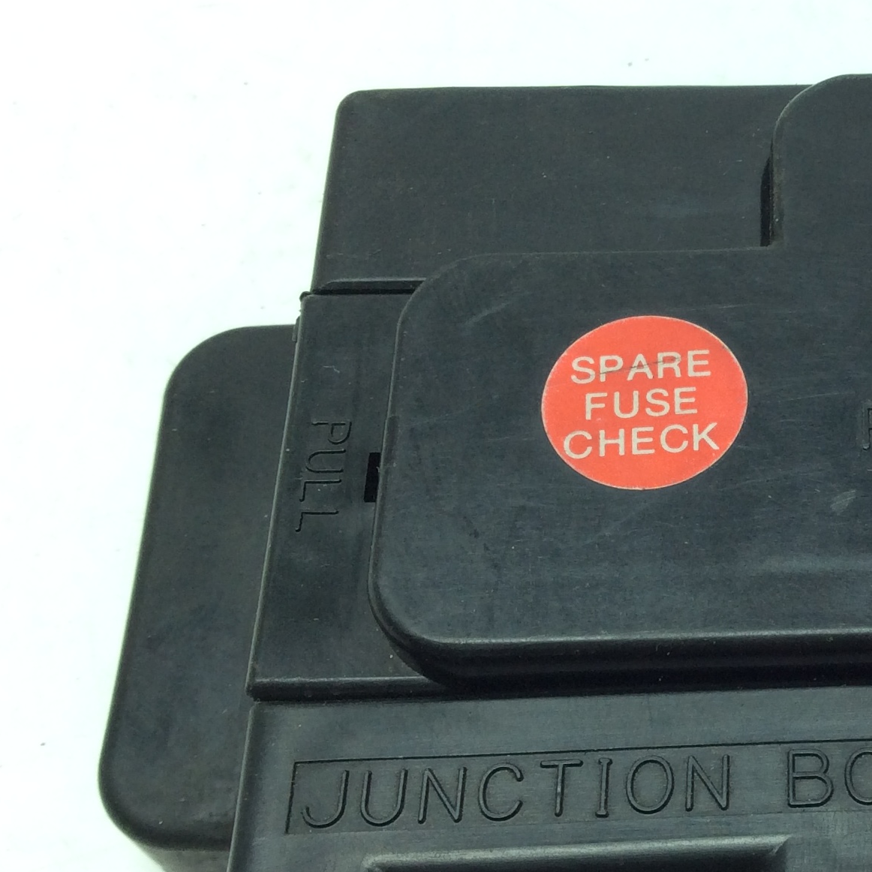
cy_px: 518
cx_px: 909
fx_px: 1795
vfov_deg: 27.2
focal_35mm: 63
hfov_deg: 25.7
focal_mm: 3.3
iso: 32
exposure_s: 1/224
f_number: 2.4
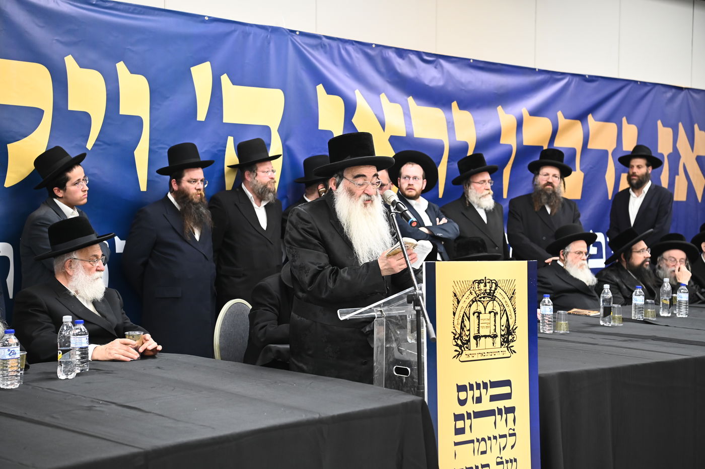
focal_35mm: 56
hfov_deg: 35.7
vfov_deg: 24.2
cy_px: 234
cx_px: 352
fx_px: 1096
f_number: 4.5
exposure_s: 1/160
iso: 2000
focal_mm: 56
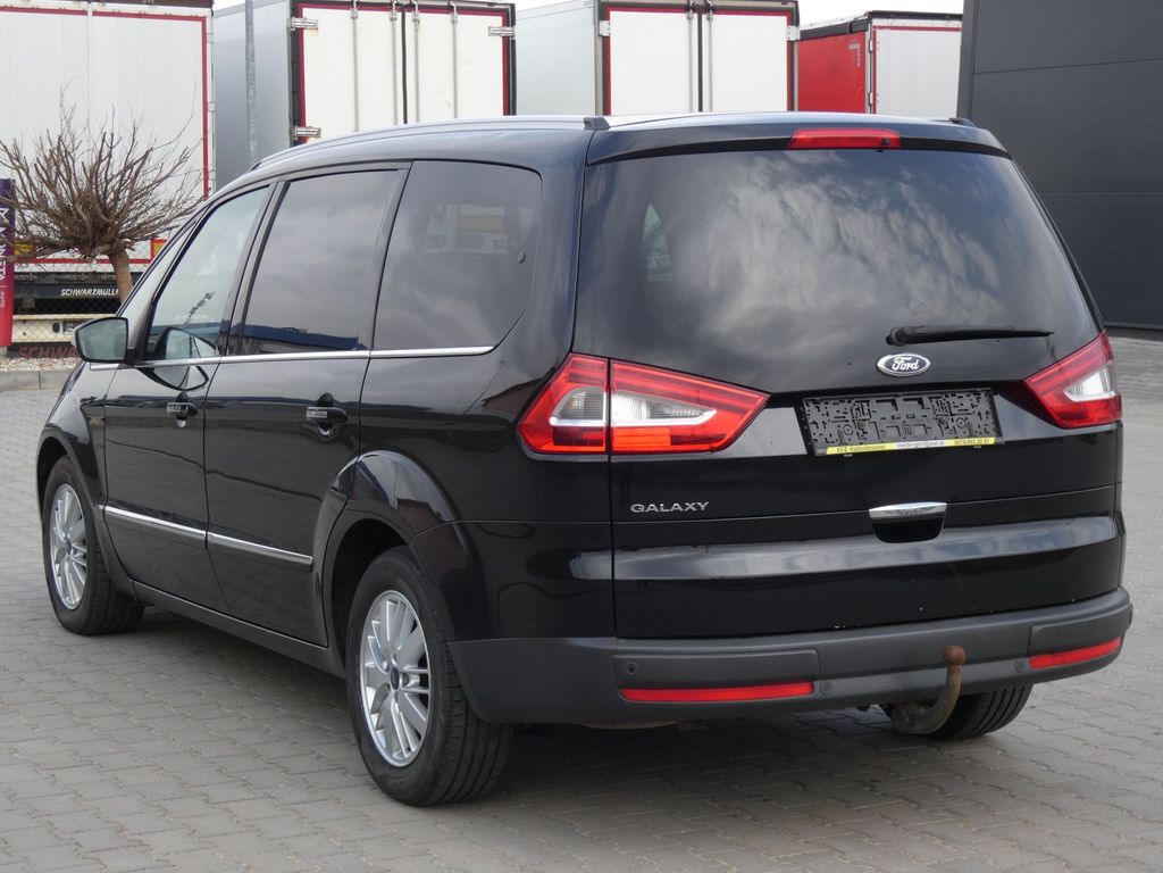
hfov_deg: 27.0
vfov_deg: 20.4
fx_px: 2419
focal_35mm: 72
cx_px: 582
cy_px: 436
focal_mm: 12.9
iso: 80
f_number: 5
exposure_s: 1/125
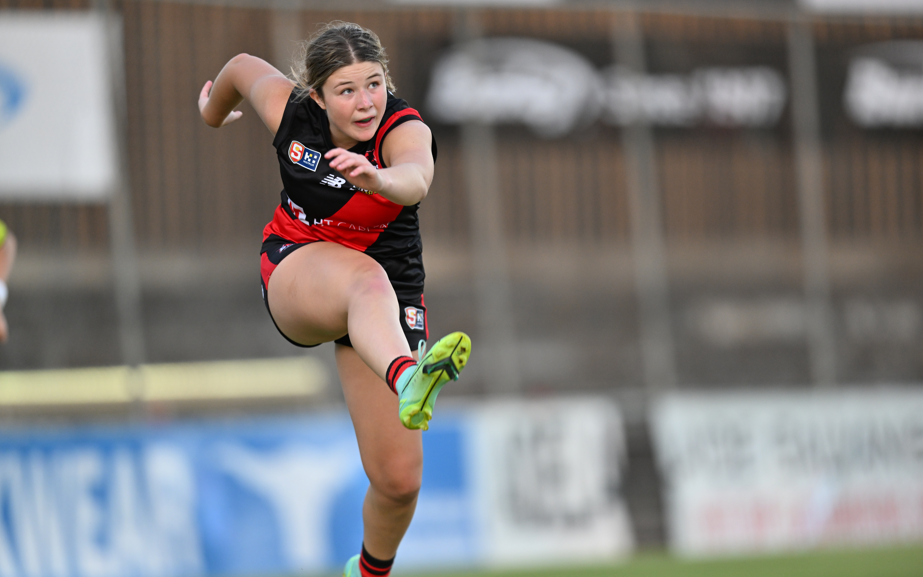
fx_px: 10263
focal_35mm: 408
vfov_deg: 3.2
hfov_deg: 5.1
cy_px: 286
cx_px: 461
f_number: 2.8
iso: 1000
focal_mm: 400
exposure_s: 1/800
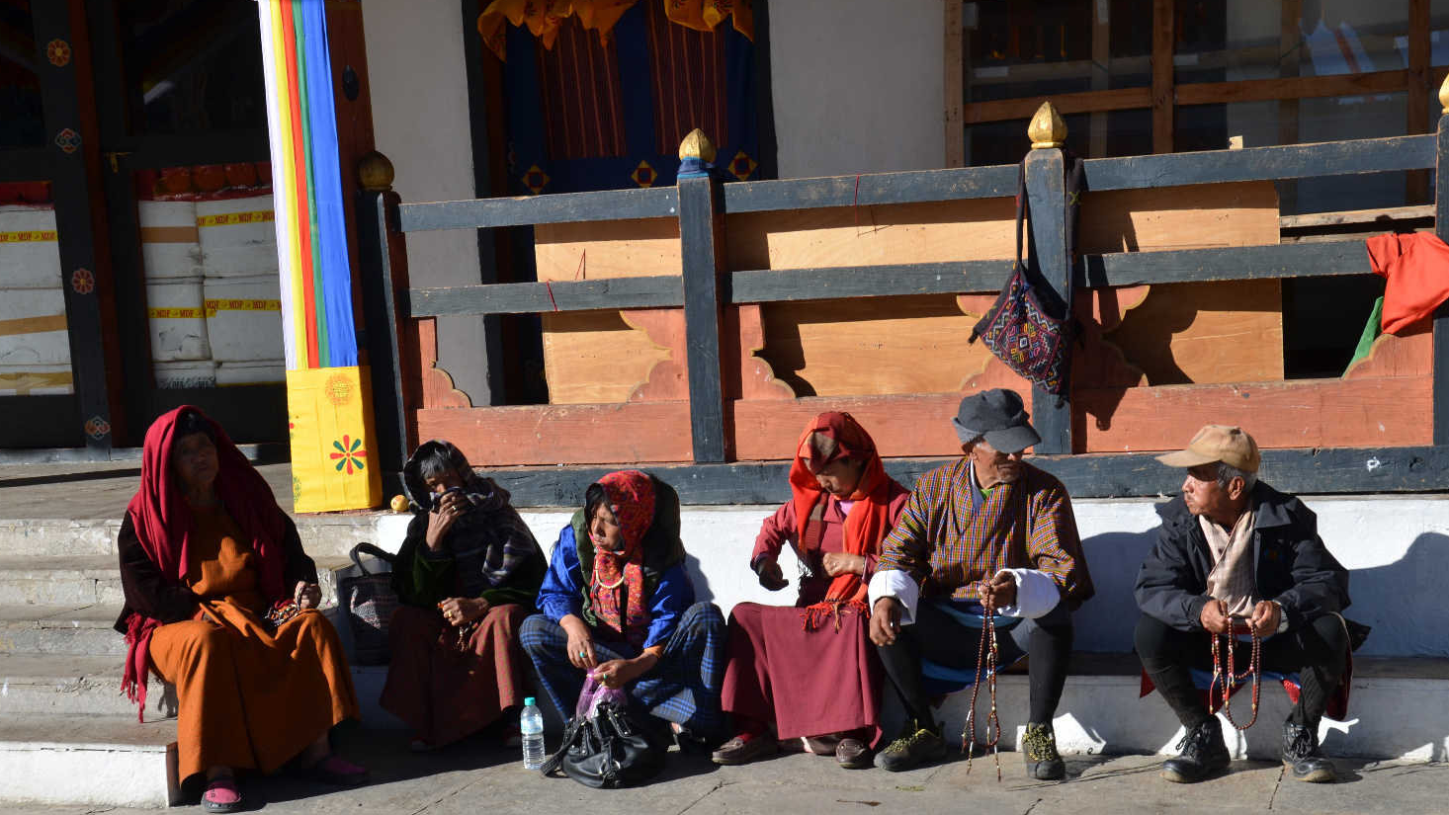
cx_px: 705
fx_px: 2498
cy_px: 493
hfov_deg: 32.3
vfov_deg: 18.5
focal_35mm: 65
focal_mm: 38
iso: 140
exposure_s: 1/250
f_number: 8
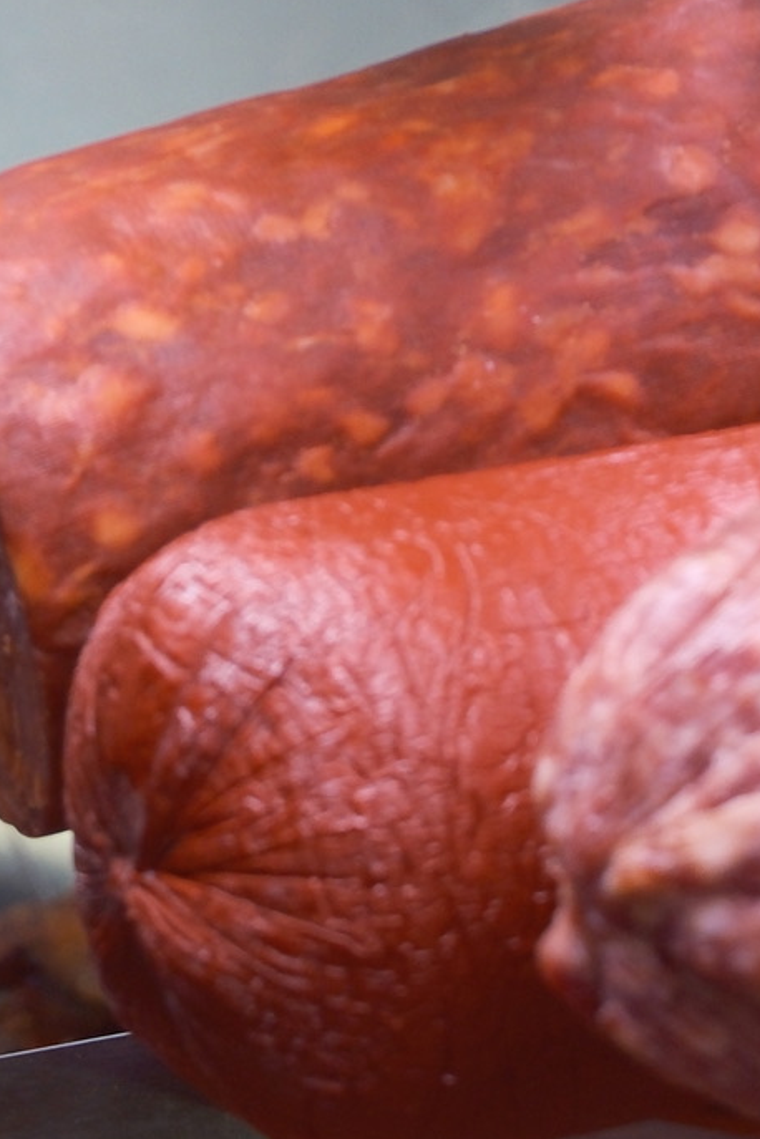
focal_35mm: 171
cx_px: 951
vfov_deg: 11.4
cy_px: 1794
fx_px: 5415
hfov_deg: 7.9
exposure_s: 1/105
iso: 1250
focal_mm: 34.3
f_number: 5
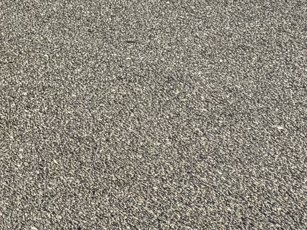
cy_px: -383
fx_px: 1286
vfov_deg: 8.9
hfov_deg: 10.8
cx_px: -515
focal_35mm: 145
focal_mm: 6.76
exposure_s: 1/4310
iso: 80
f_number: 1.78
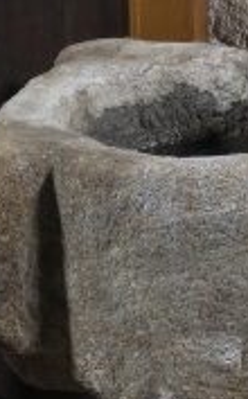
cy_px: 467
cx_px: 210
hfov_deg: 4.2
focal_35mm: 310
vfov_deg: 6.7
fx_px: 3366
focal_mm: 70
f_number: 13
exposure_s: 1/60
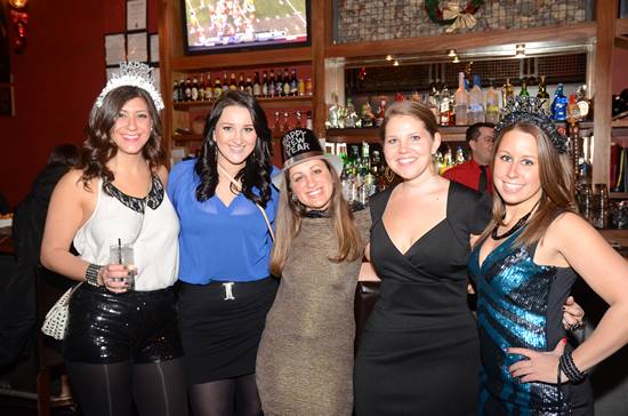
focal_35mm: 36
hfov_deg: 53.2
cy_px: 208
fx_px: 627
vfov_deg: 36.7
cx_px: 314
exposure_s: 1/30
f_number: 3.5
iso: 1250
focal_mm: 24
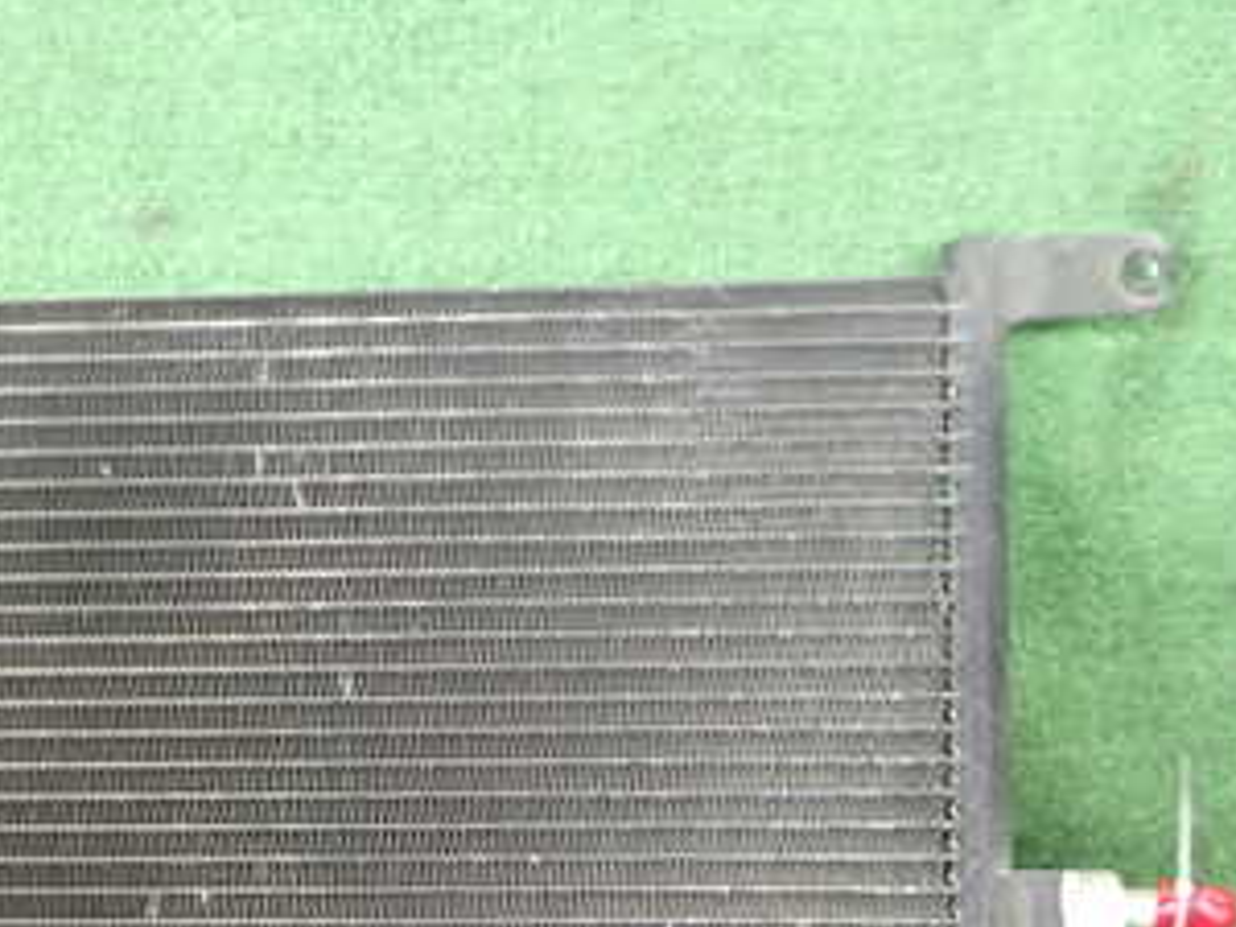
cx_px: 152
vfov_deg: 23.6
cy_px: 873
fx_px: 2142
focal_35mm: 60
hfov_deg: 30.9
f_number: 2.3
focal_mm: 5.4
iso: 500
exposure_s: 1/30
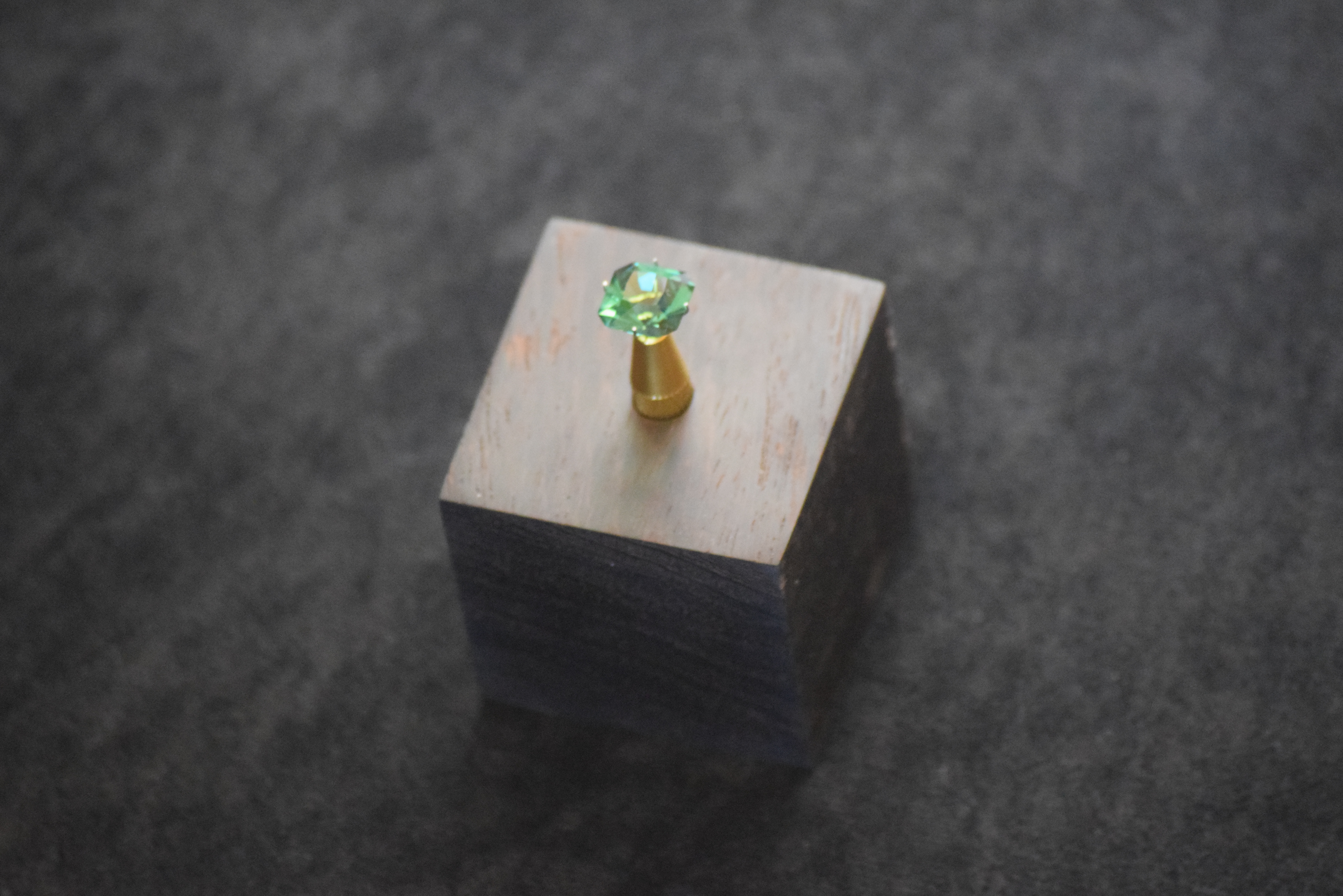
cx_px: 672
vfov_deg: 5.9
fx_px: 8673
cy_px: 448
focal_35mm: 232
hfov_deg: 8.9
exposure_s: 1/50
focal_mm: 155
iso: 6400
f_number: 5
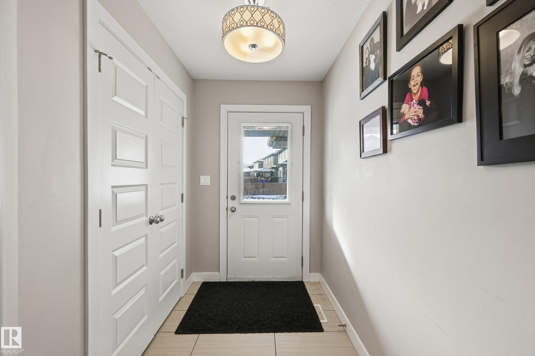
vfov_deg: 77.2
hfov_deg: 100.4
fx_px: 223
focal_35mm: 15
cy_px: 178
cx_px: 268
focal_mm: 15
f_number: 8
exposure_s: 1/100
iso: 100
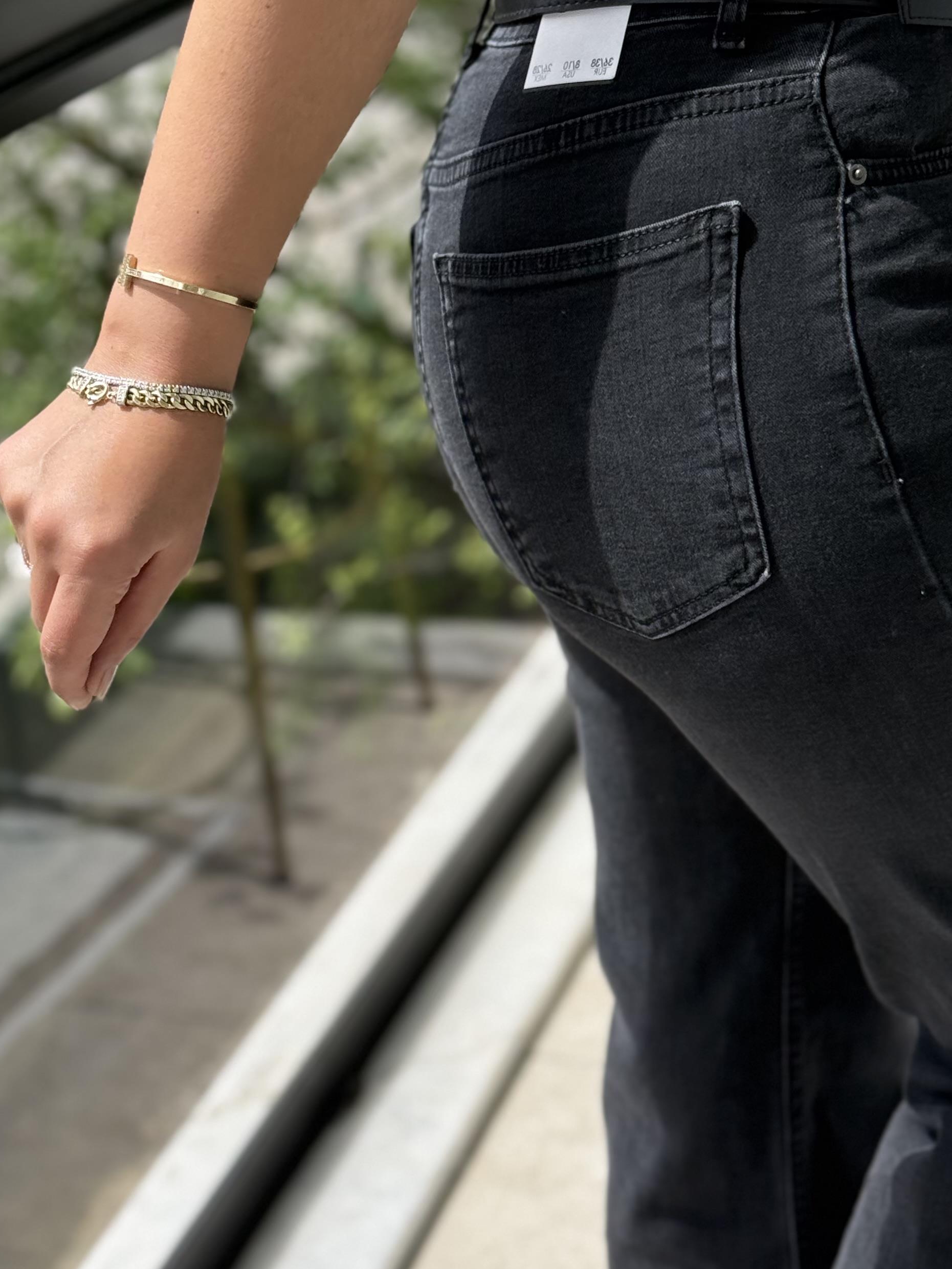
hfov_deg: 18.9
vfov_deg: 25.0
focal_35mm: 78
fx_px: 2860
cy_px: 556
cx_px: 589
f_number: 1.78
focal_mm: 6.76
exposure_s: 1/762
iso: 100
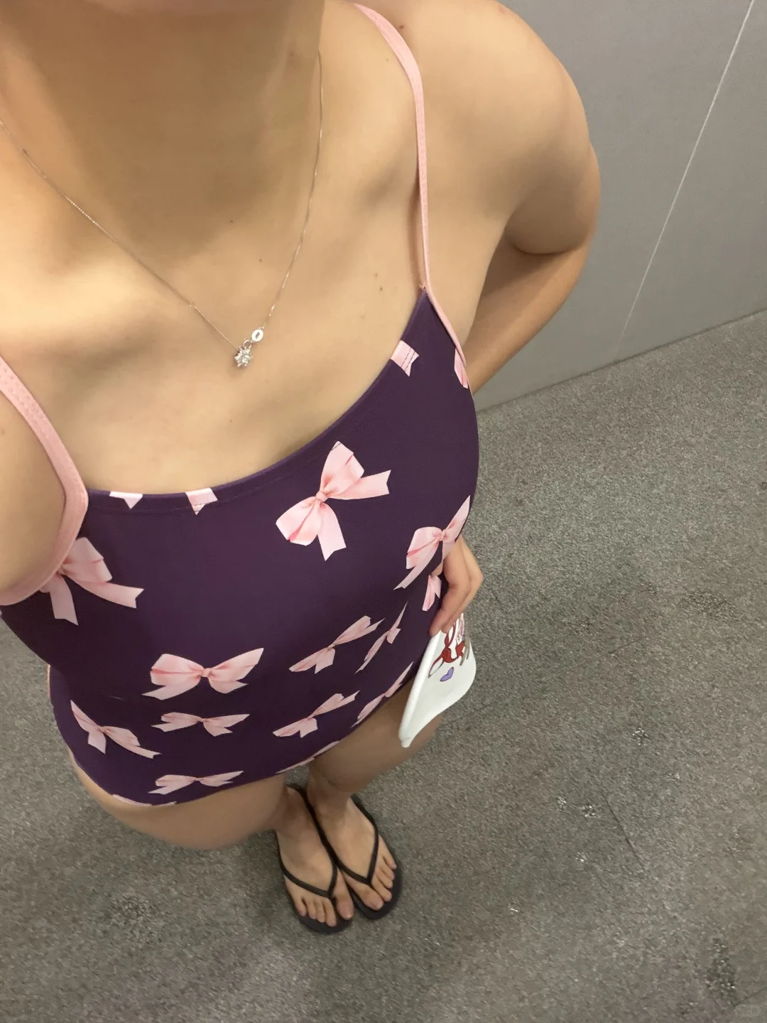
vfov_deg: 60.0
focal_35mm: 30
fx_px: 886
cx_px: 384
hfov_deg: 46.8
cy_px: 512
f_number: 1.9
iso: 200
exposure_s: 1/50
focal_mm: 2.71
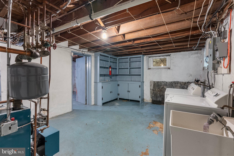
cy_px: 78
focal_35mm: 16
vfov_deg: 73.8
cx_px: 117
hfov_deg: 96.7
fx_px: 104
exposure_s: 1/2.5
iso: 2000
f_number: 8
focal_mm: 16
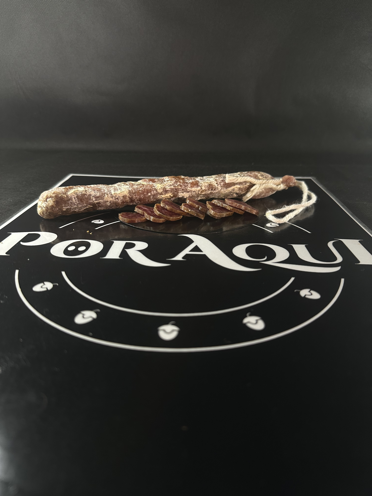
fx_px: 344
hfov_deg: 56.8
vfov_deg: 71.6
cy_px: 248
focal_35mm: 24
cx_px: 186
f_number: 1.78
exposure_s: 1/100
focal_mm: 6.86
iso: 160
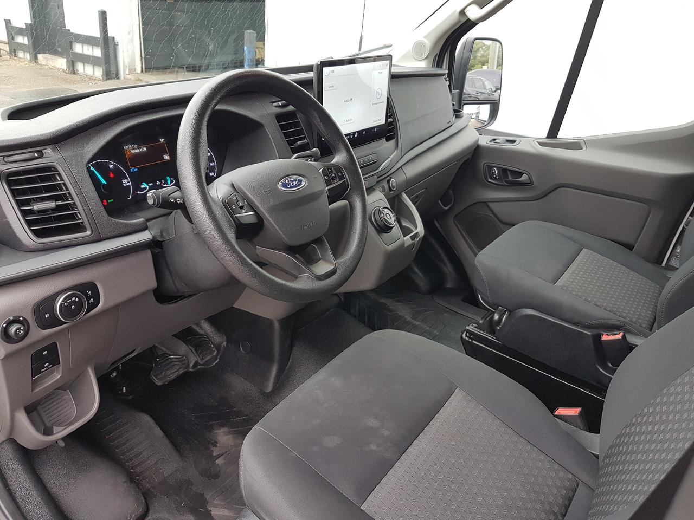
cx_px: 347
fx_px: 521
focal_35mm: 26
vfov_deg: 53.1
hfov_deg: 67.3
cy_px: 260
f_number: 1.7
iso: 64
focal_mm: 4.2
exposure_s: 1/50
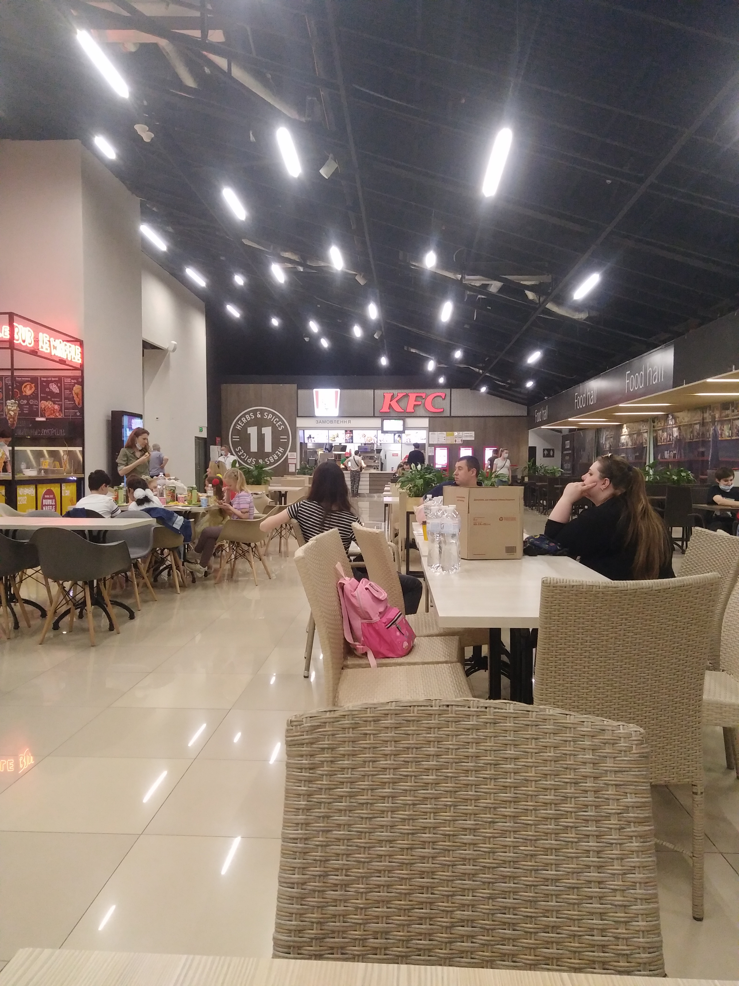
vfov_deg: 81.7
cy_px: 493
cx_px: 370
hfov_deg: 66.0
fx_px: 569
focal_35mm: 20
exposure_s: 1/33
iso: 500
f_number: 2.2
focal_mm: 3.46
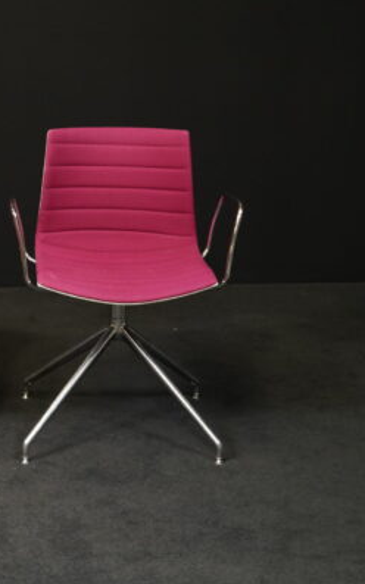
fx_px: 1274
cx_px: -15
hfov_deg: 15.9
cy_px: 293
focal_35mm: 80
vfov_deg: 25.8
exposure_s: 1/100
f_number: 7.1
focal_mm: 52
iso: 3200
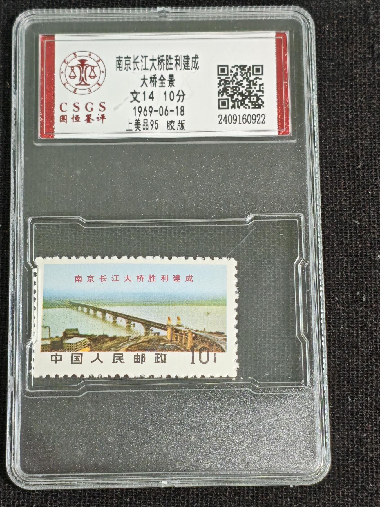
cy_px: 254
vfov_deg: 23.0
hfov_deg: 17.4
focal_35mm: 85
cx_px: 190
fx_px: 1244
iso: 50
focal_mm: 4.94
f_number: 1.5
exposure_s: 1/315
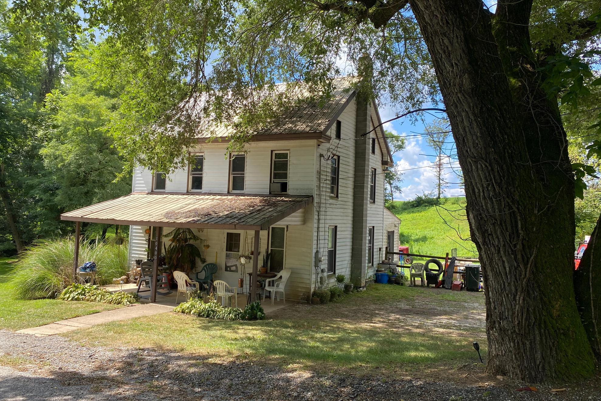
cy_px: 194
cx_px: 306
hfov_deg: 65.5
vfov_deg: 46.4
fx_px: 467
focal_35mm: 28
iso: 32
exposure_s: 1/793
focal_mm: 4.25
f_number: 1.8
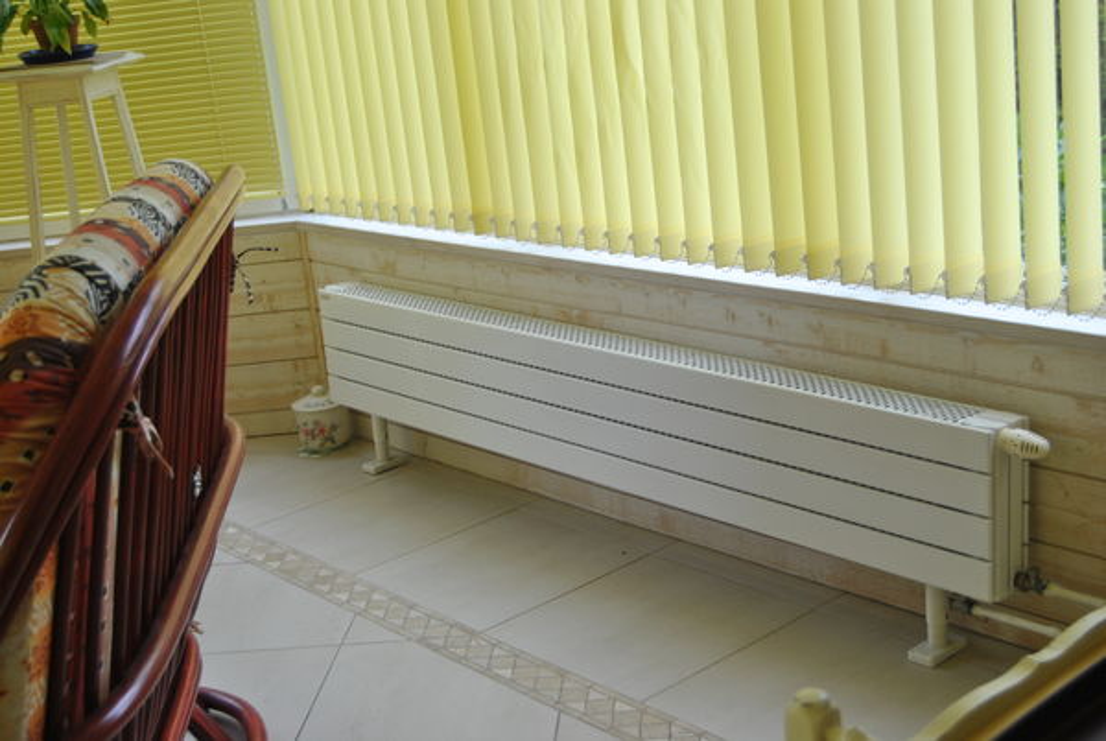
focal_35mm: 51
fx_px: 1569
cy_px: 370
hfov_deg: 38.8
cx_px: 553
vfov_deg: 26.6
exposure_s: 1/80
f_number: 4.5
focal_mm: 34
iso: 200
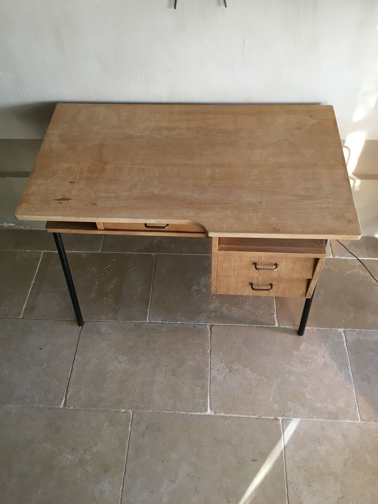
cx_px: 189
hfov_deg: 48.2
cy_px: 252
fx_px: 422
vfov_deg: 61.7
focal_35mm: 29
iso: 80
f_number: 2.2
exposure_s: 1/33
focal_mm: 4.15
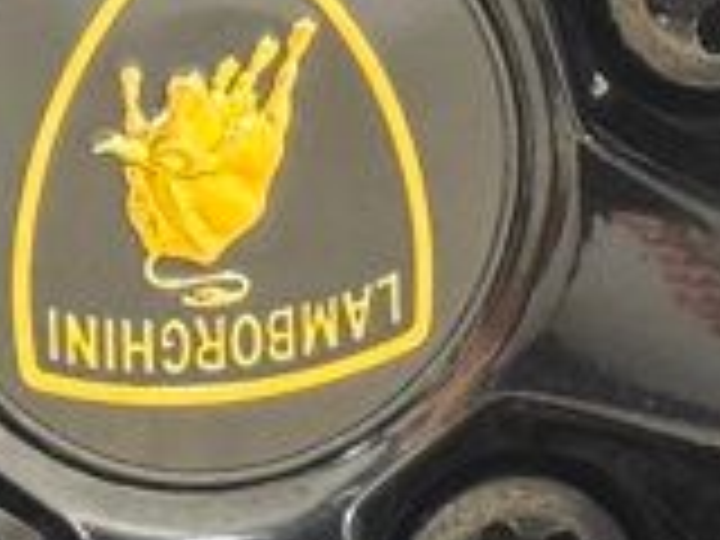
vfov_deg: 4.8
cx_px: 612
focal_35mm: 307
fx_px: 6385
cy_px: -400
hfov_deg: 6.4
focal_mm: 6.76
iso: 160
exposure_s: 1/60
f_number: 1.78
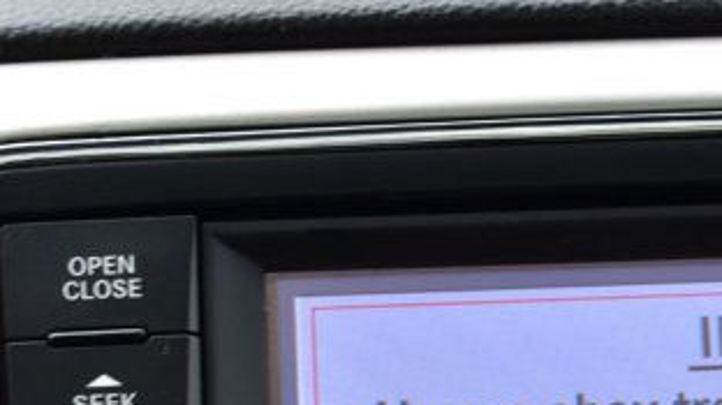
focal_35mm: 165
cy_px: 588
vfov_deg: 7.2
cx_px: 907
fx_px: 3157
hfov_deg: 12.7
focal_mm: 32
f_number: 6.3
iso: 400
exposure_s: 1/20
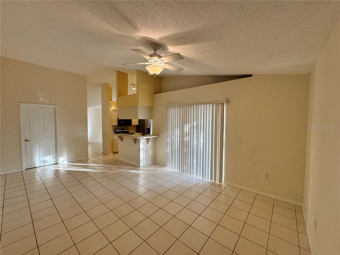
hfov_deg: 102.1
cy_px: 128
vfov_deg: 85.7
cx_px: 170
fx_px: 138
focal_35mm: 14
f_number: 2.2
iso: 160
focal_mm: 2.22
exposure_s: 1/120
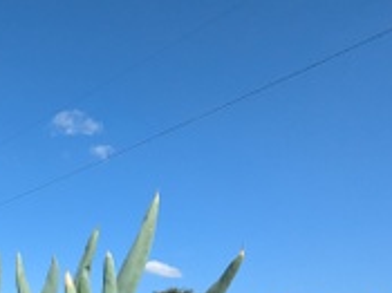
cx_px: -34
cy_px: 327
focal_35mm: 44
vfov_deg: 29.4
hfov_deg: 36.7
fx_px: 498
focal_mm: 2.35
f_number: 2.2
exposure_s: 1/1290
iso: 53
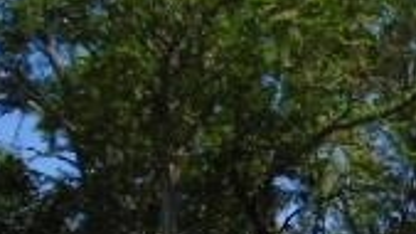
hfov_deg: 18.3
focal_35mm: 107
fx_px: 1180
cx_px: 576
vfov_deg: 10.7
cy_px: 409
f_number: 8
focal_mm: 4.6
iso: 100
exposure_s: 1/200
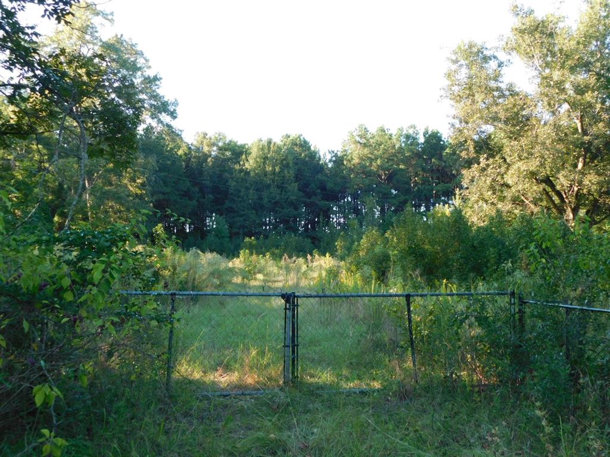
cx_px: 305
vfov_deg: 39.7
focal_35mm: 36
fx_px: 634
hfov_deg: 51.4
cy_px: 228
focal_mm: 6.3
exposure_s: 1/100
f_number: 3.5
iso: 125
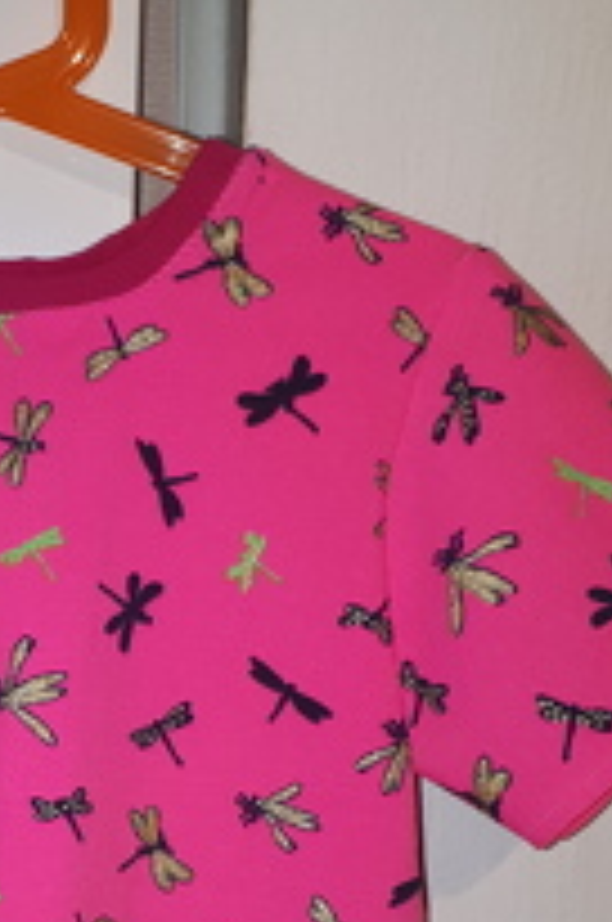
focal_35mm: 64
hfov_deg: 20.5
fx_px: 1637
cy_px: 810
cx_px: 0
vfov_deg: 30.3
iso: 50
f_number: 1.9
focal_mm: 3.6
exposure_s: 1/33
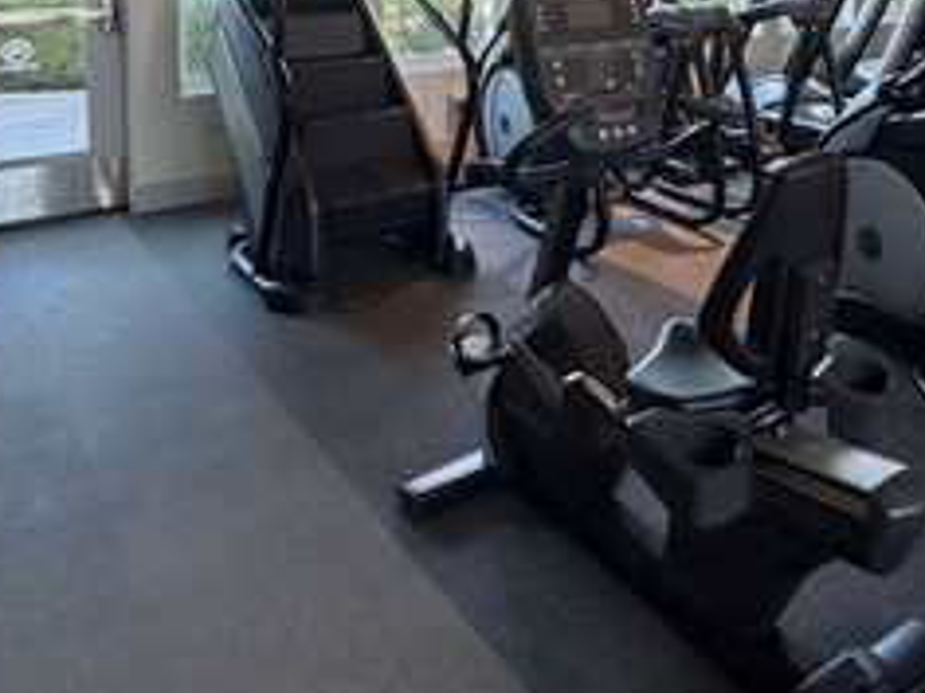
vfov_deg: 33.8
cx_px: 756
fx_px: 1015
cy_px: -31
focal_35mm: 38
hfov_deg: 46.1
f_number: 2.2
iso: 320
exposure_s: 1/90
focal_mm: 2.22
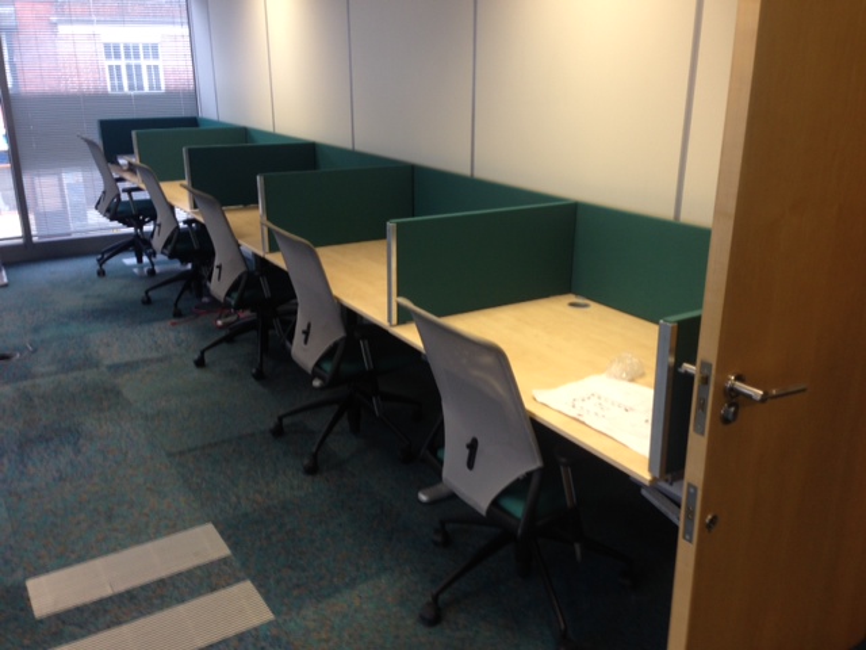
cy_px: 325
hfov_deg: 55.4
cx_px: 433
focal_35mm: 33
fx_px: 826
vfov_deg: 42.9
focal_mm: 4.12
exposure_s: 1/20
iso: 50
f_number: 2.4
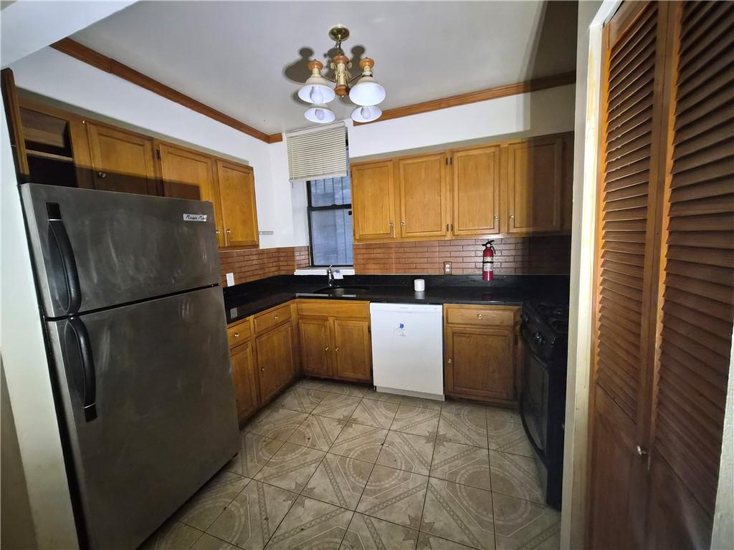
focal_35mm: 13
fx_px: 276
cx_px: 367
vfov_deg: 89.9
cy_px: 275
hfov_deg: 106.2
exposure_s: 1/60
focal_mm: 1.7
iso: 1250
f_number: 2.2
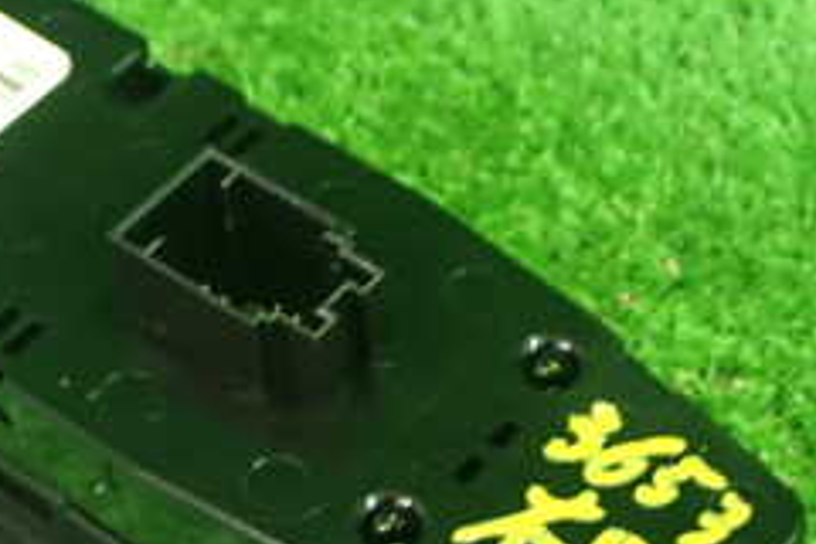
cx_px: 316
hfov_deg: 16.8
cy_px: 479
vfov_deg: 11.2
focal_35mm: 122
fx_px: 2765
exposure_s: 1/15
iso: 800
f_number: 3.1
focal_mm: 8.4
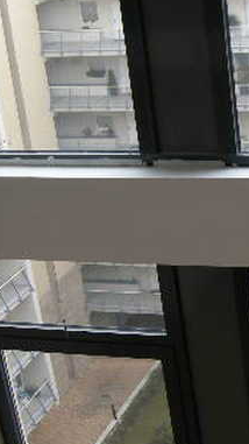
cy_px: 261
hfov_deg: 13.9
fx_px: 940
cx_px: 404
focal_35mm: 80
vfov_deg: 26.5
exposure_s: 1/56.3
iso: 64
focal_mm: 7.5
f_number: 3
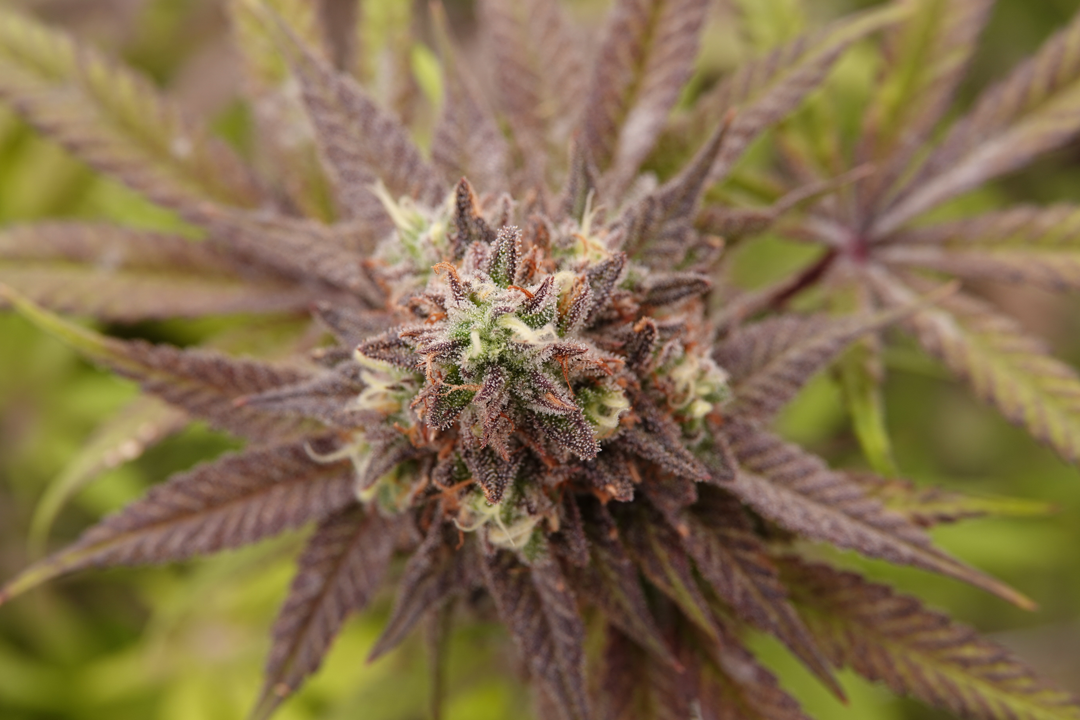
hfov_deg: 35.6
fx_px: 1680
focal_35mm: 56
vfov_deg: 24.2
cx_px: 540
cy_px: 360
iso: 100
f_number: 3.5
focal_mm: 20.5
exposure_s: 1/250
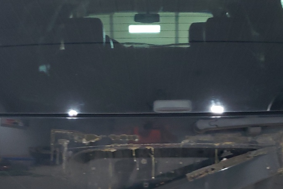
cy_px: 146
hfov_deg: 31.8
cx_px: 168
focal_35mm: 63
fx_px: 495
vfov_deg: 21.4
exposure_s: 1/40
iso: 258
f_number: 1.5
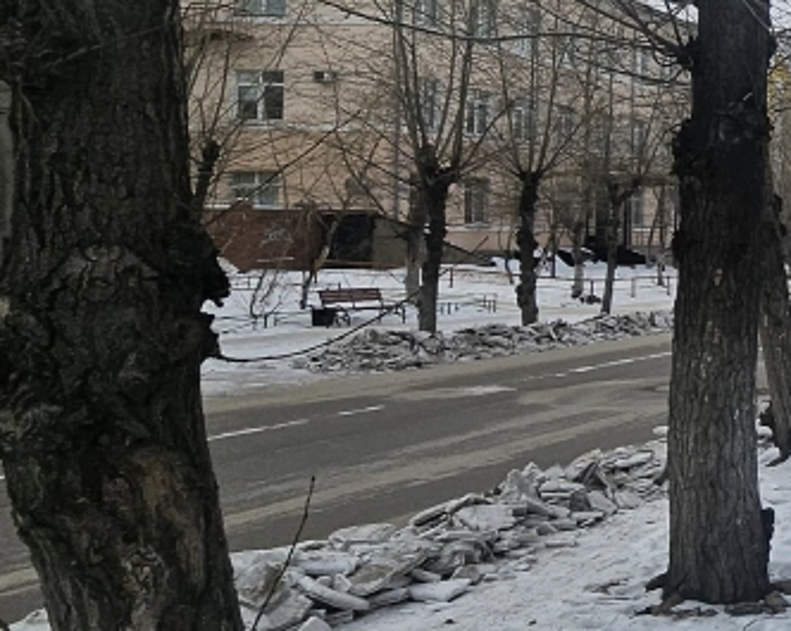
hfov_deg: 23.9
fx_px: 1123
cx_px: 1346
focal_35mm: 48
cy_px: 192
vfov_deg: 31.1
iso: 32
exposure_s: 1/463
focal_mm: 1.7
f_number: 2.2
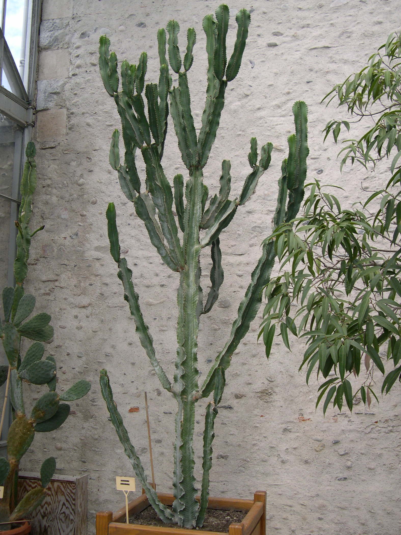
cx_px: 200
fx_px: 587
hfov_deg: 37.7
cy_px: 268
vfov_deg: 49.0
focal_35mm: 38
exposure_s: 1/391
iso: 100
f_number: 2.8
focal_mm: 8
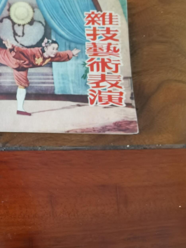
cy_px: 81
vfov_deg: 47.0
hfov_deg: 36.3
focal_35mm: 39
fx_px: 279
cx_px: 55
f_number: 2.2
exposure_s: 1/16.7
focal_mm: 2.26
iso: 640
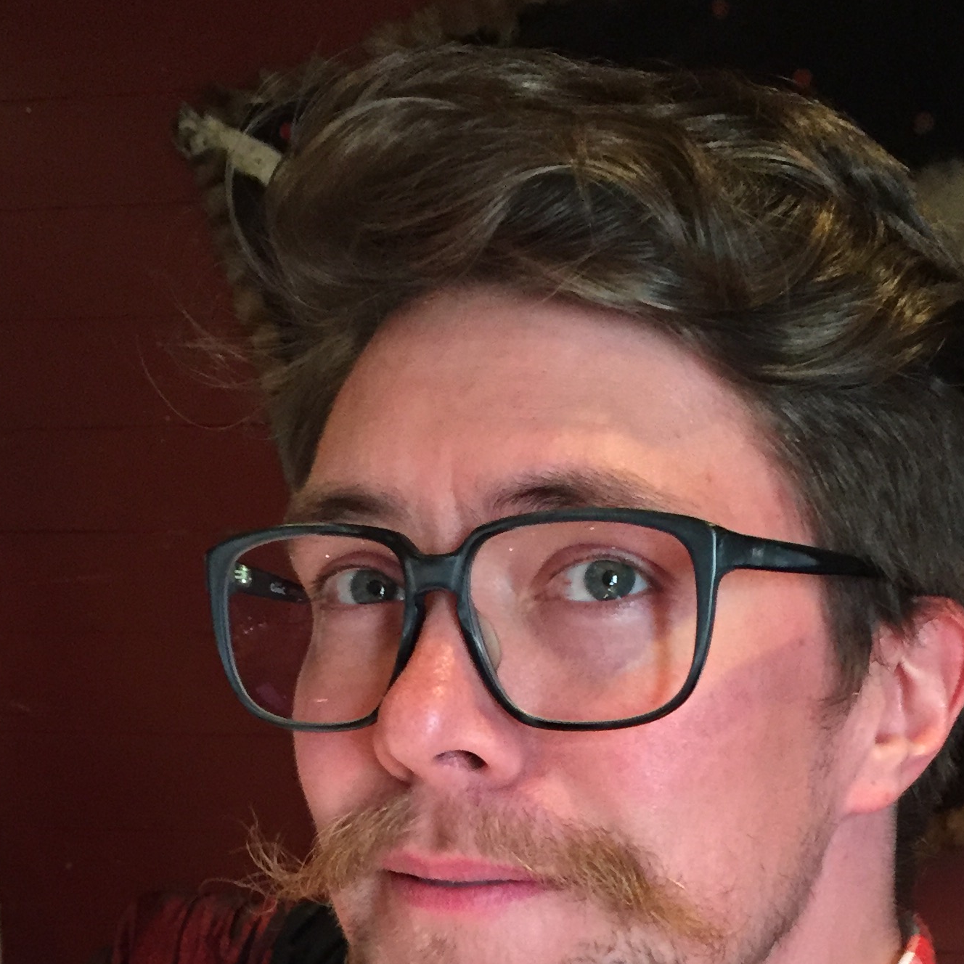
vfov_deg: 25.5
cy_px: 1032
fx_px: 1985
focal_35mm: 63
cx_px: 567
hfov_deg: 27.3
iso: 320
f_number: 2.2
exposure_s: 1/33
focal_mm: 4.15
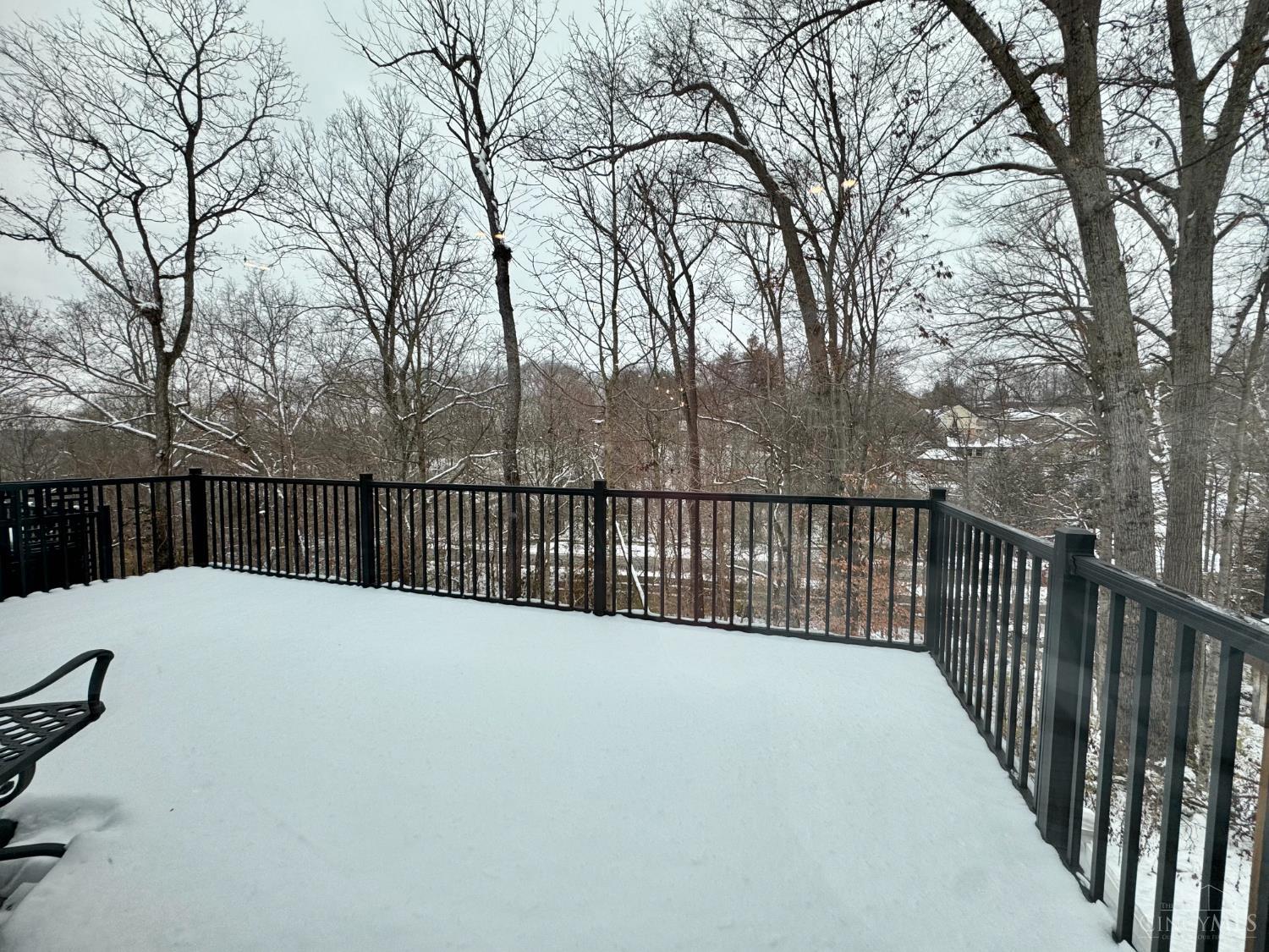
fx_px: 513
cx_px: 634
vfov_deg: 85.7
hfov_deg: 102.1
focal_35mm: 14
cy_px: 476
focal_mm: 2.22
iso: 40
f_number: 2.2
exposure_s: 1/258
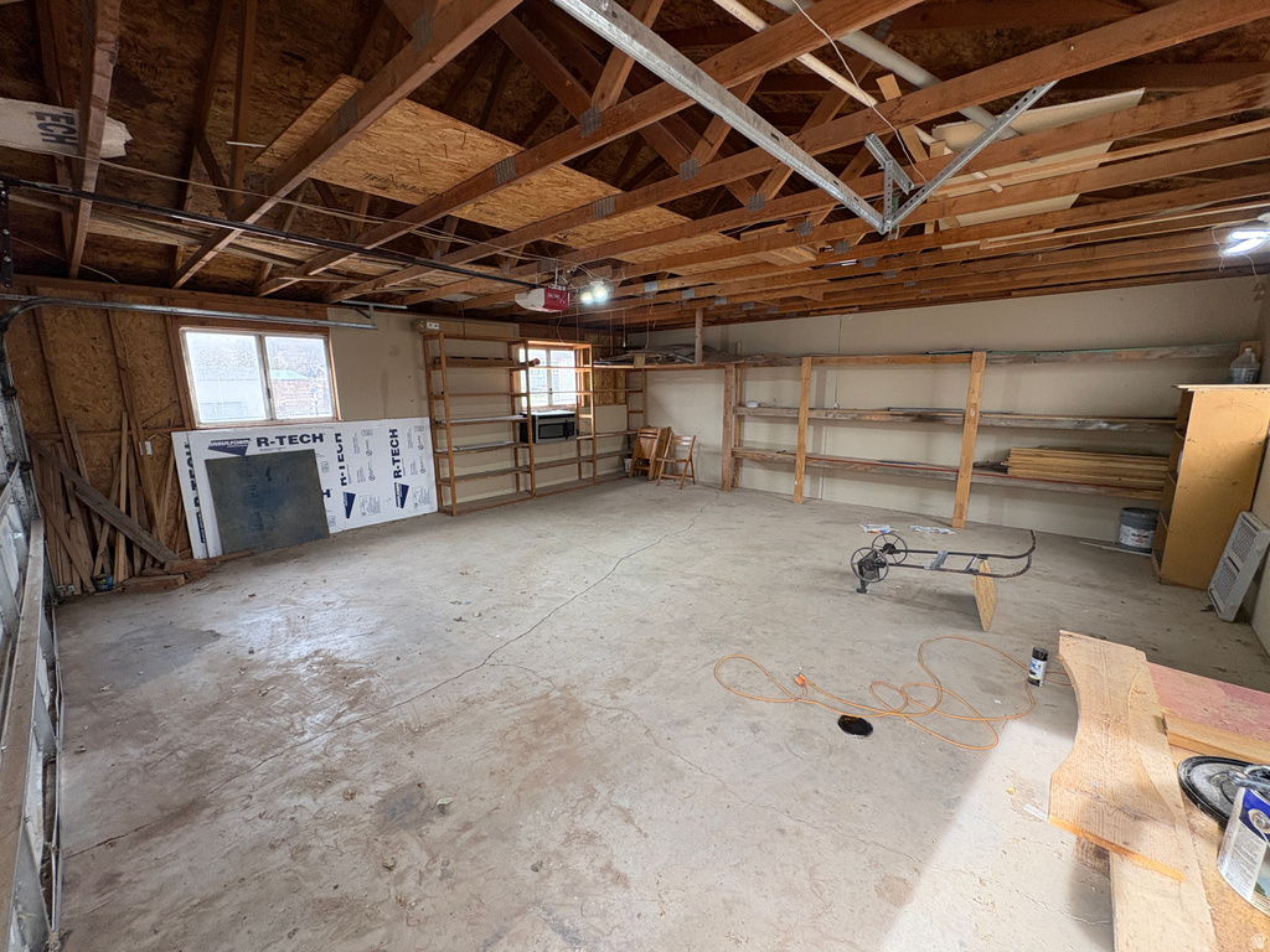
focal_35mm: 14
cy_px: 476
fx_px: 514
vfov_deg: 85.7
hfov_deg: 102.1
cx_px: 635
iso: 250
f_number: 2.2
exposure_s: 1/120
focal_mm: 2.22
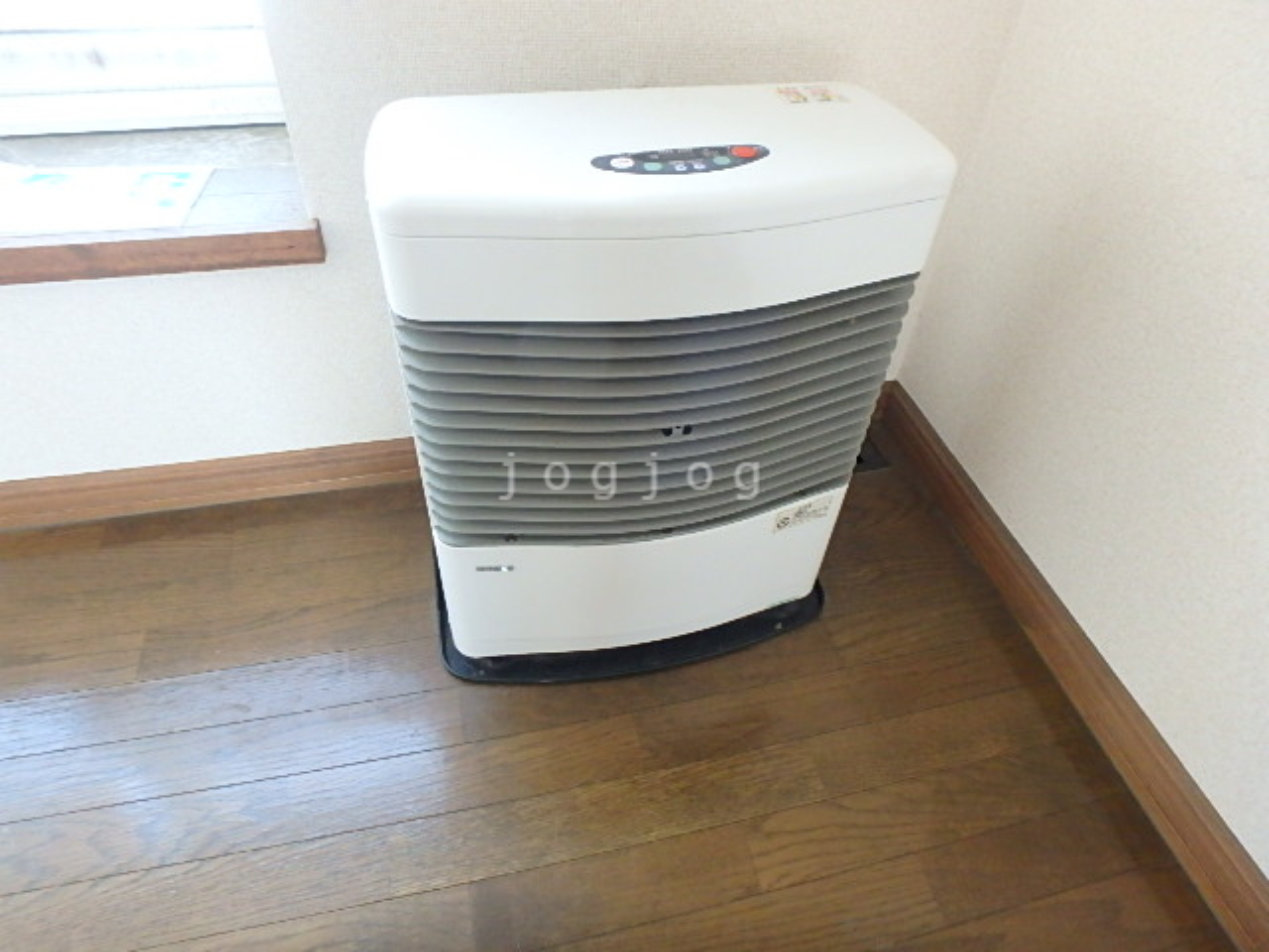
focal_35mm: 21
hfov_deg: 79.0
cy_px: 476
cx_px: 634
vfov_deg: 63.4
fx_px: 770
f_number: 3.5
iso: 640
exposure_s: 1/30
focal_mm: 3.7
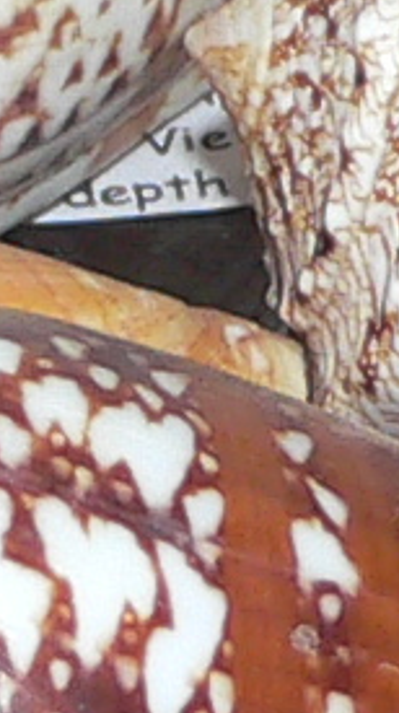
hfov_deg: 4.3
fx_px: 5284
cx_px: -28
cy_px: 334
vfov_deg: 7.7
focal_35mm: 280
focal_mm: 4.6
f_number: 2.8
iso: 100
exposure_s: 1/60
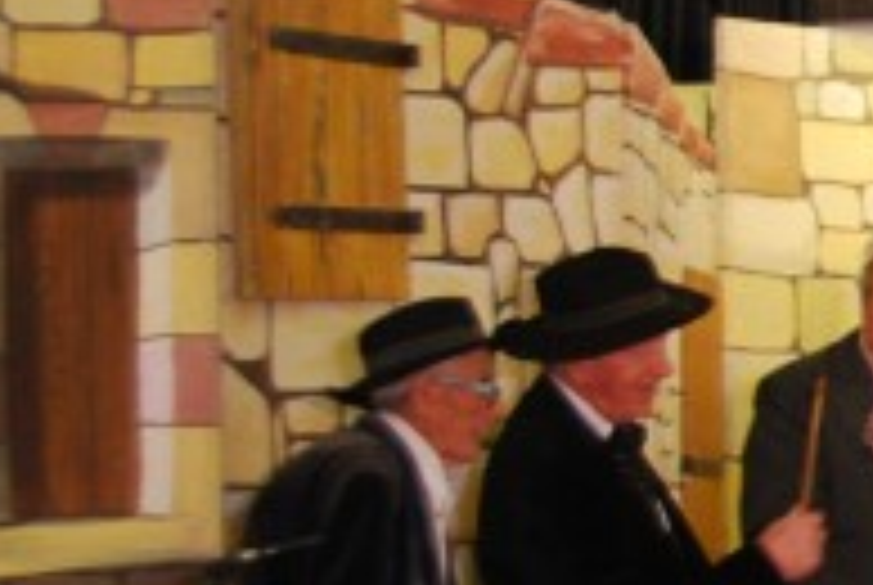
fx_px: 5205
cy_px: 284
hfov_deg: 9.1
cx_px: 1676
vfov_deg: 6.4
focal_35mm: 214
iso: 400
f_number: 4.2
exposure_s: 1/30
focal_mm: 31
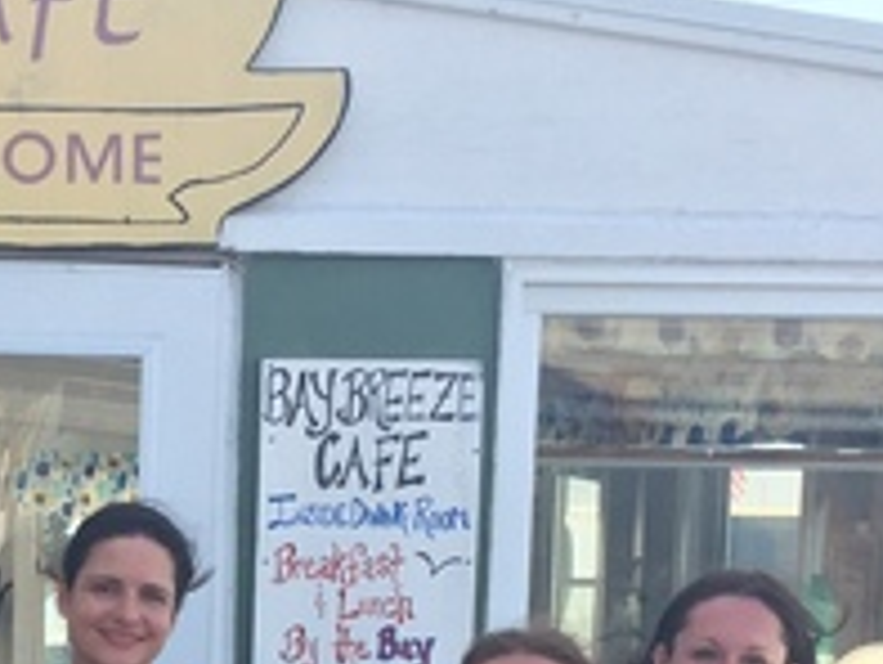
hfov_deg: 17.9
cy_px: 1045
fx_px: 2706
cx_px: -99
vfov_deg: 13.1
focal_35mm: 106
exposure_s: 1/363
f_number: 2.2
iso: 32
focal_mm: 4.15
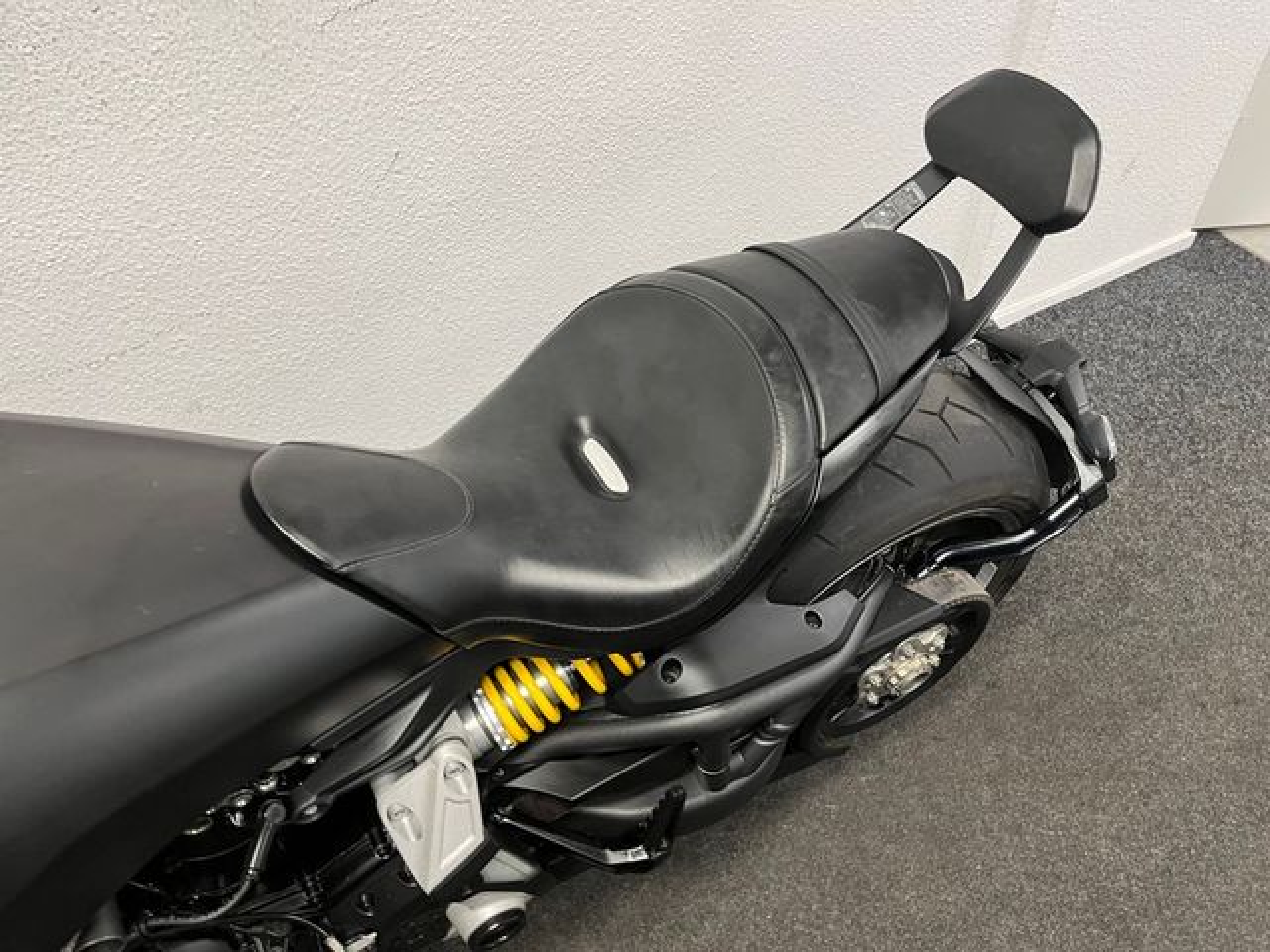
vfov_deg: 53.1
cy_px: 476
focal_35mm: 26
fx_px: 954
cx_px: 635
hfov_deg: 67.3
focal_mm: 5.1
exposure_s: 1/50
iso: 125
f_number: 1.6
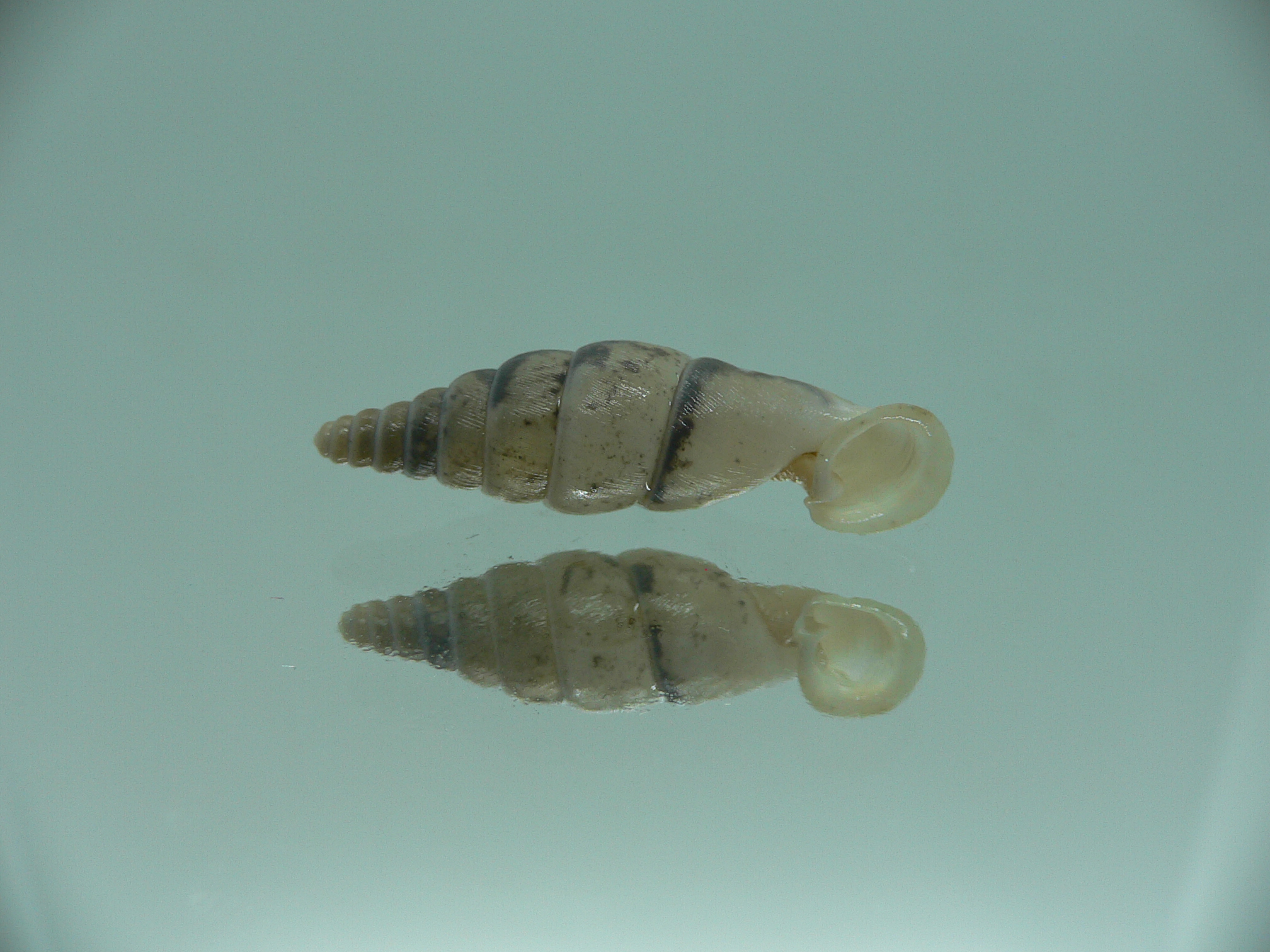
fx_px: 1284
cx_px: 635
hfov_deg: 52.6
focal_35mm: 35
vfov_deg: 40.7
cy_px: 476
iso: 80
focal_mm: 4.6
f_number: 2.8
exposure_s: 1/80
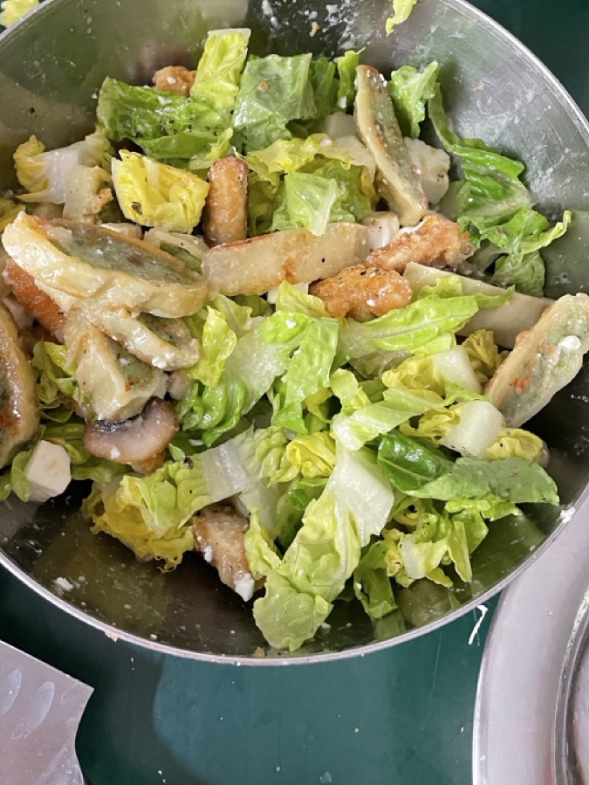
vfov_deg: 49.6
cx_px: 292
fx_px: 839
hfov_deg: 38.7
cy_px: 288
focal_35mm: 37
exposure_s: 1/40
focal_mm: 4.2
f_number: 1.6
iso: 640
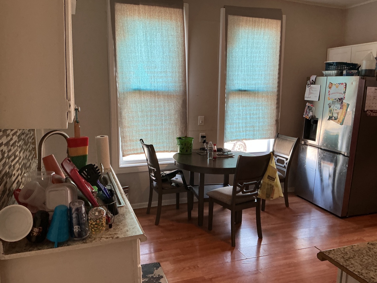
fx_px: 316
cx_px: 188
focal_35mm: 29
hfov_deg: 61.7
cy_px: 142
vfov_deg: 48.2
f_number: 1.8
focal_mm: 3
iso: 100
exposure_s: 1/60
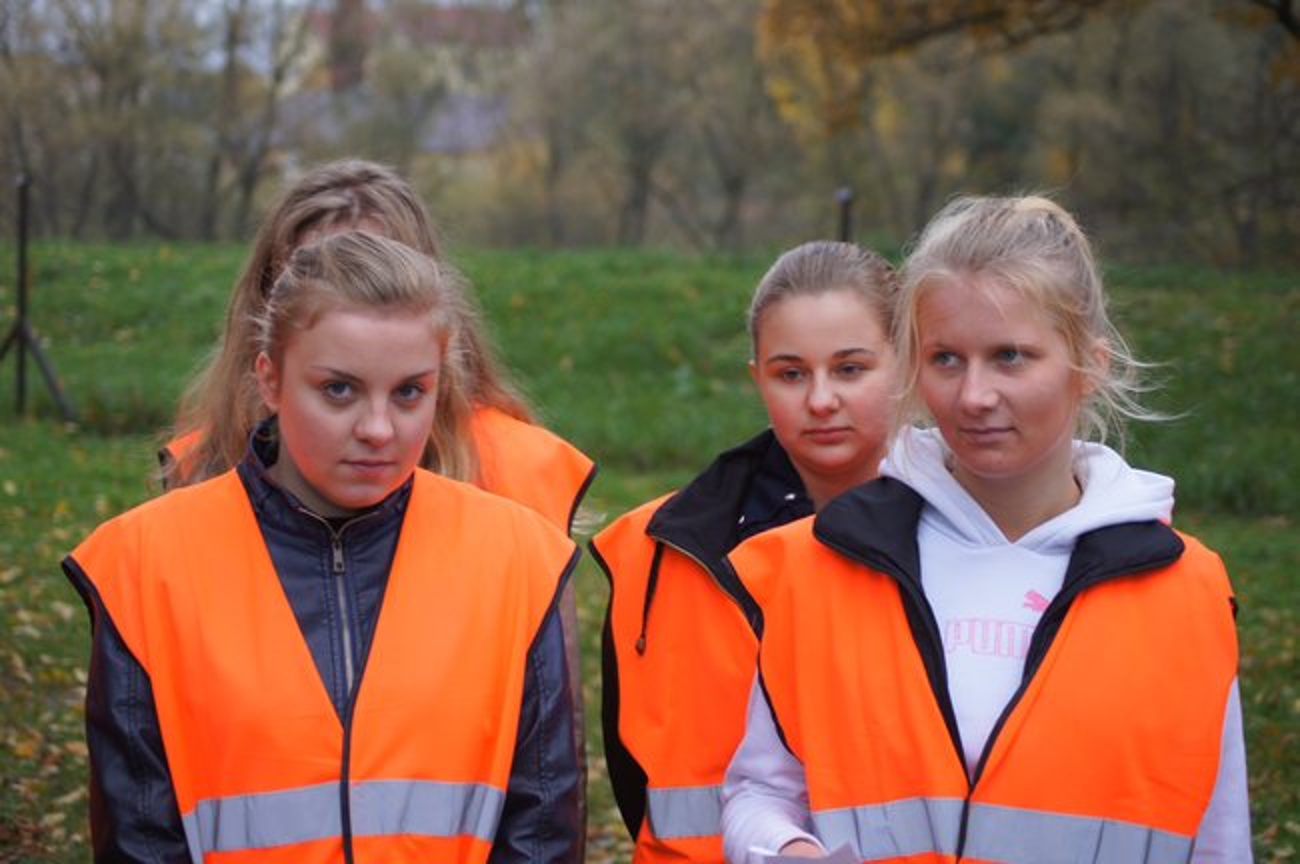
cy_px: 432
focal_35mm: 82
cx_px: 650
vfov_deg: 16.5
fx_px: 2976
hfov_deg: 24.6
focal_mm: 55
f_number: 4
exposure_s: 1/100
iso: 100
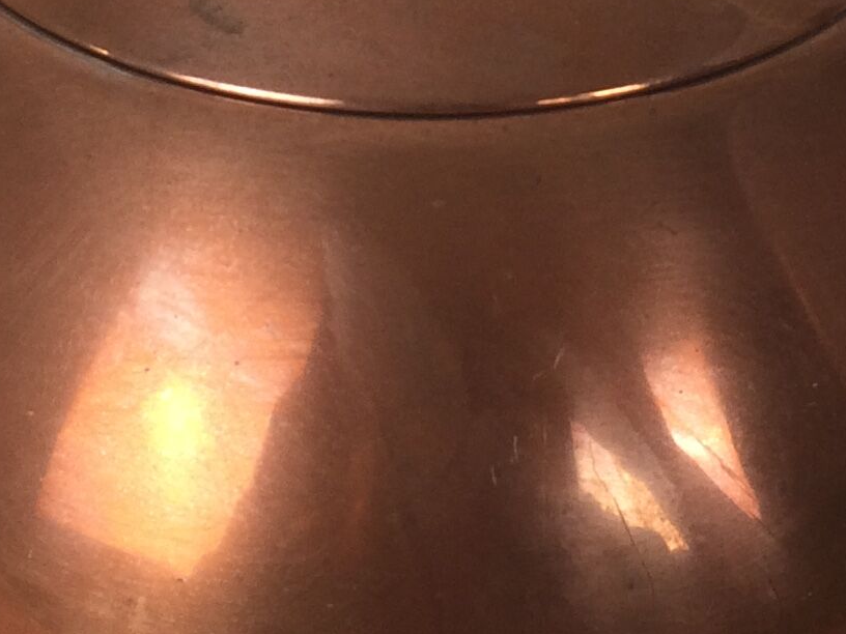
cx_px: 372
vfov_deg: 12.5
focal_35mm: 116
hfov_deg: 17.0
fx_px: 2835
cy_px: -100
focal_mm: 4.15
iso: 32
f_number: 2.2
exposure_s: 1/50
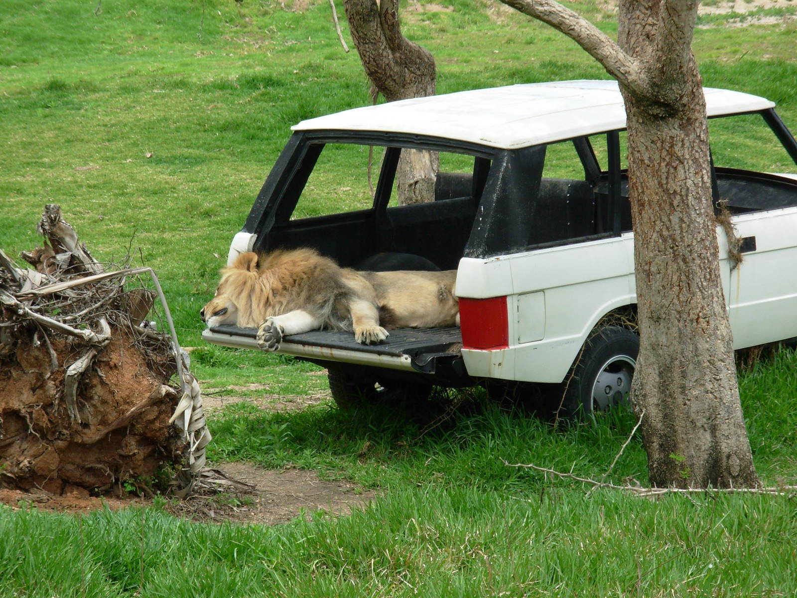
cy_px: 299
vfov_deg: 7.8
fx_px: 4375
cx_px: 398
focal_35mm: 190
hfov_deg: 10.4
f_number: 5
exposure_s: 1/271
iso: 50
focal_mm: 31.4
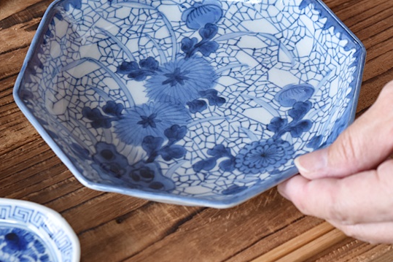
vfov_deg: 9.9
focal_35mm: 138
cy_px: 48
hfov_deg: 14.9
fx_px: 1504
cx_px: 192
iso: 400
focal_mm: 55
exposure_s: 1/15
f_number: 5.6
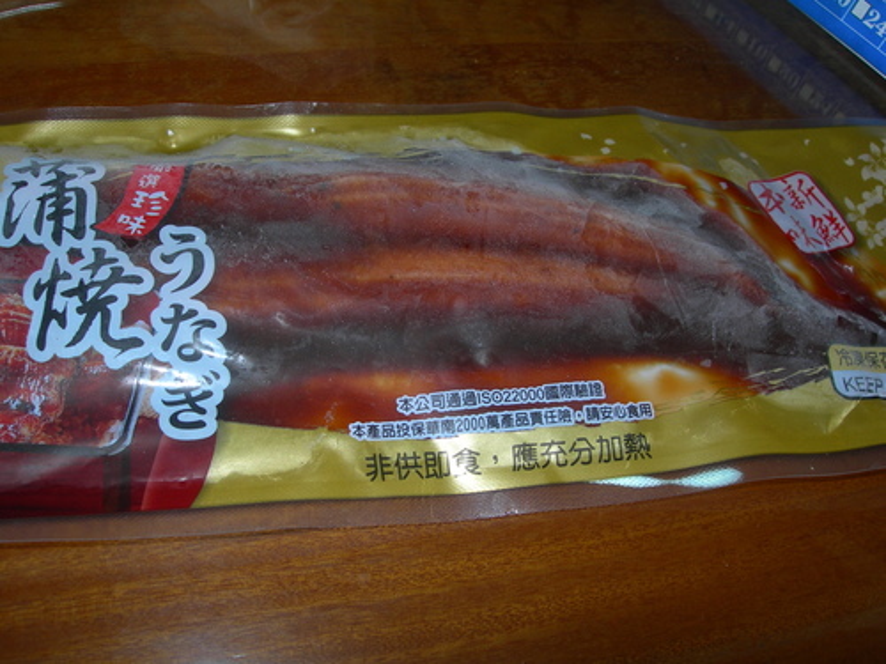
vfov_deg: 37.7
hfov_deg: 49.0
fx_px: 973
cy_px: 332
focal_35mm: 38
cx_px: 443
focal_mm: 7.8
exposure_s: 1/60.1
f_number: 4.8
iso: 50
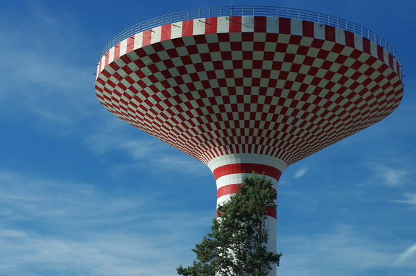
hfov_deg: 24.8
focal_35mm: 82
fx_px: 946
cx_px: 208
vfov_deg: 16.6
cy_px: 138
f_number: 9
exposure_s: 1/250
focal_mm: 55
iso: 100
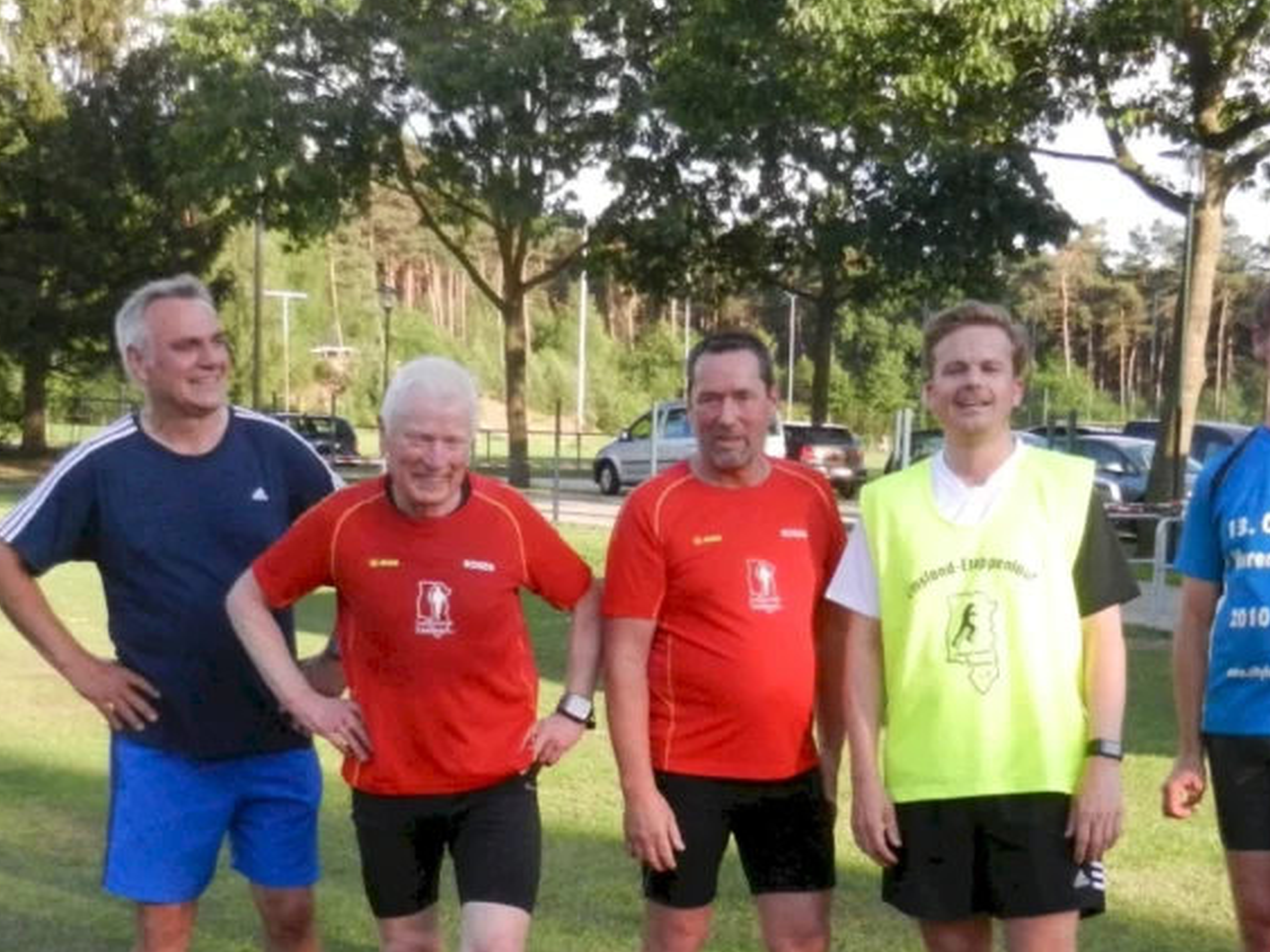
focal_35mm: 60
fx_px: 2201
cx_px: 704
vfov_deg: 24.2
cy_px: 686
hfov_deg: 32.2
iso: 800
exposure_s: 1/1250
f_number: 3.8
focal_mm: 5.9
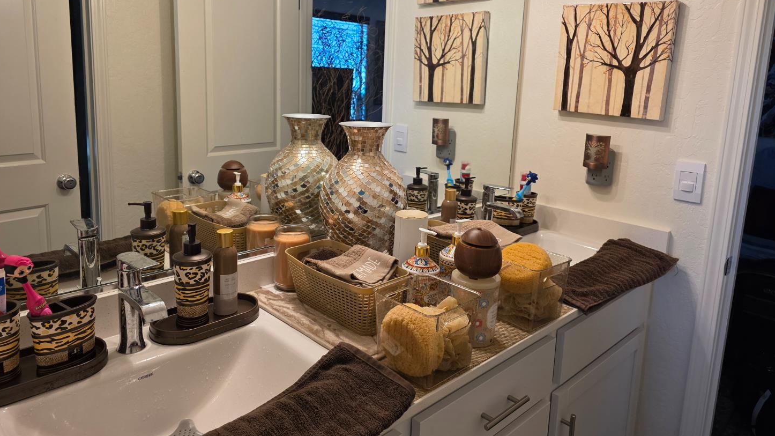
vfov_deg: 44.1
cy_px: 175
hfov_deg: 71.9
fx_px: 534
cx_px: 377
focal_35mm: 26
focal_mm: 6.3
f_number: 1.7
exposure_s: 1/120
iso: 200
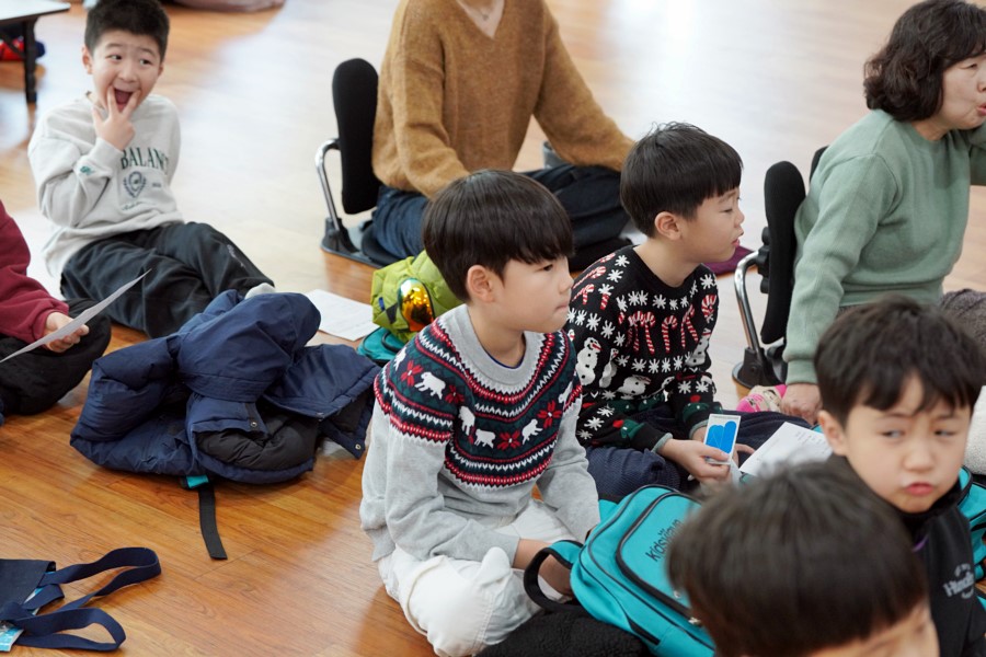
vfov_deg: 19.5
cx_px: 493
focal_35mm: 70
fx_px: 1917
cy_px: 328
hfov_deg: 28.8
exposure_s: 1/160
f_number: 4
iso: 2000
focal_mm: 70
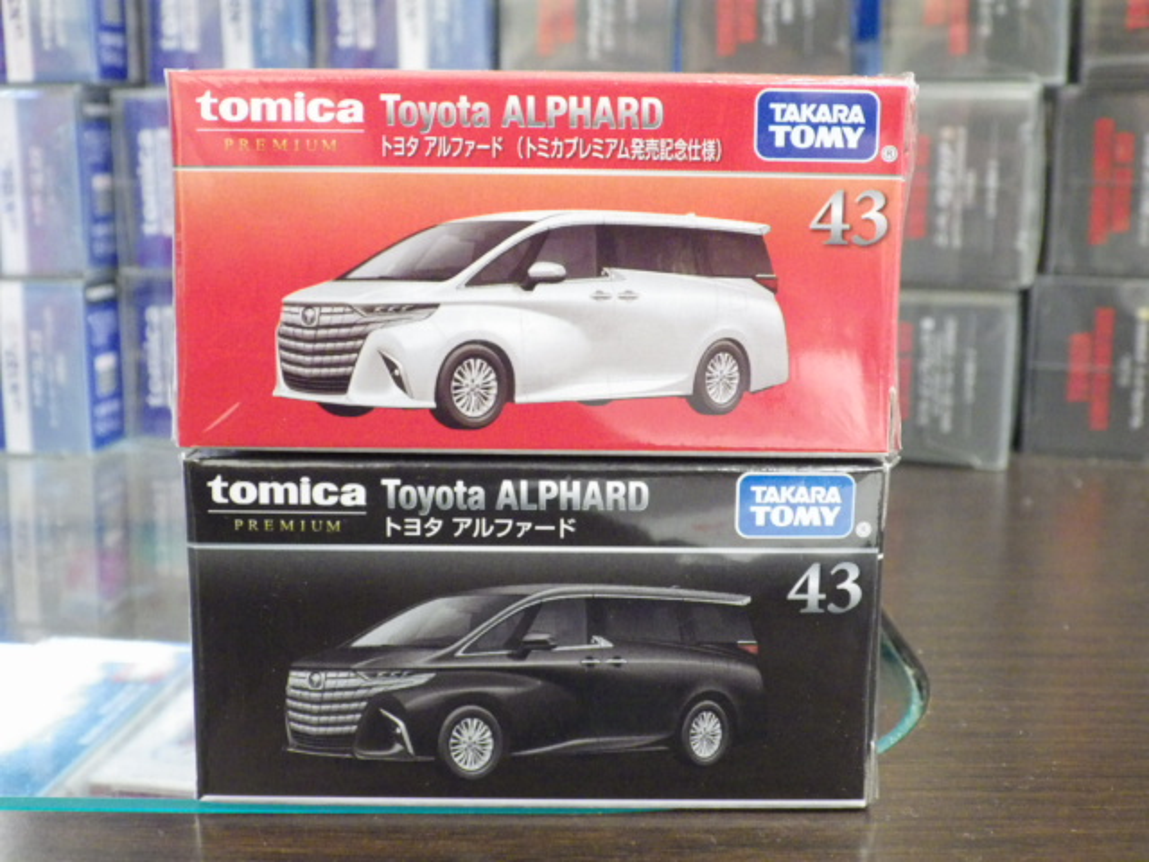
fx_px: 1660
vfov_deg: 29.1
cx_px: 574
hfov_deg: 38.2
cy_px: 431
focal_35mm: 50
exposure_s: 1/25
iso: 1000
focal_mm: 9
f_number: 3.8
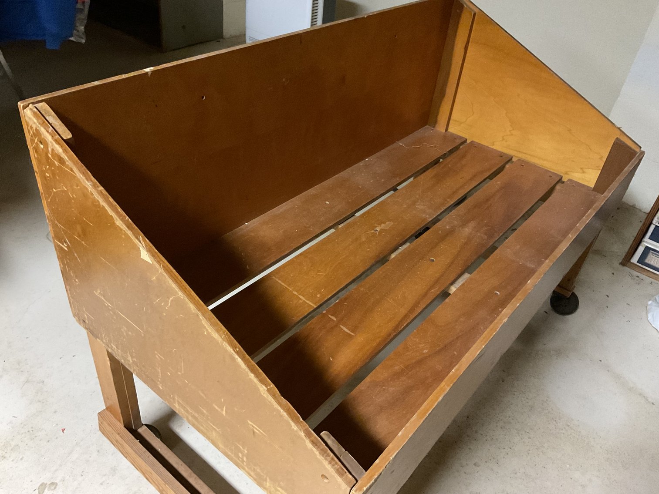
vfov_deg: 48.2
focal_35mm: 29
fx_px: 552
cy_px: 247
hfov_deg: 61.7
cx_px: 330
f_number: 1.8
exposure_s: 1/30
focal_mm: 3
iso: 500
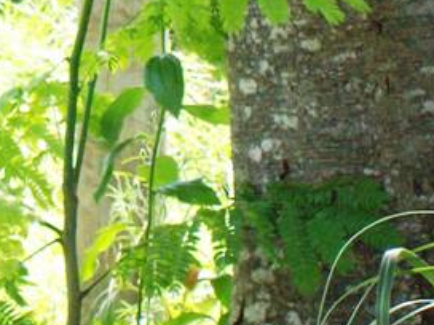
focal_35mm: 303
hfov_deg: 6.5
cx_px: -150
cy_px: -74
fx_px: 3799
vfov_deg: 4.9
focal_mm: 18
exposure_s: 1/128
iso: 200
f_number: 4.8
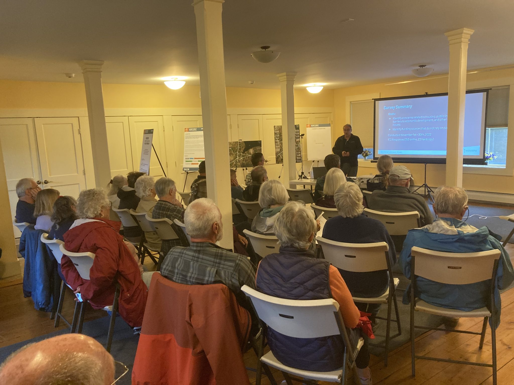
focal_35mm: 28
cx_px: 257
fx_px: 416
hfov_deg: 63.4
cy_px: 192
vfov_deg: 49.7
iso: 320
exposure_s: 1/60
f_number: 1.8
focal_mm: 3.99
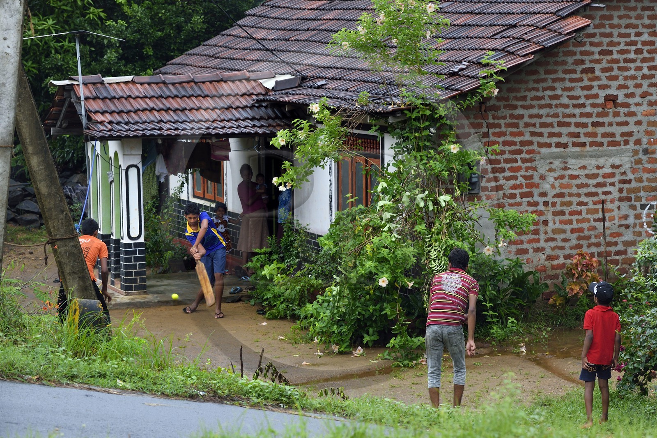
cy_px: 219
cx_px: 328
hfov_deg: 20.0
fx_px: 1861
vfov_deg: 13.4
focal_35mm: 102
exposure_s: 1/250
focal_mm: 102
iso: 800
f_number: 6.3
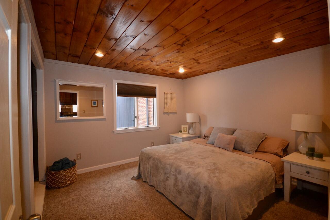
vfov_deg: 77.4
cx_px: 165
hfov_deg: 100.4
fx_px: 138
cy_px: 110
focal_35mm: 15
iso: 1600
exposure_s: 1/160
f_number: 4
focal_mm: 10
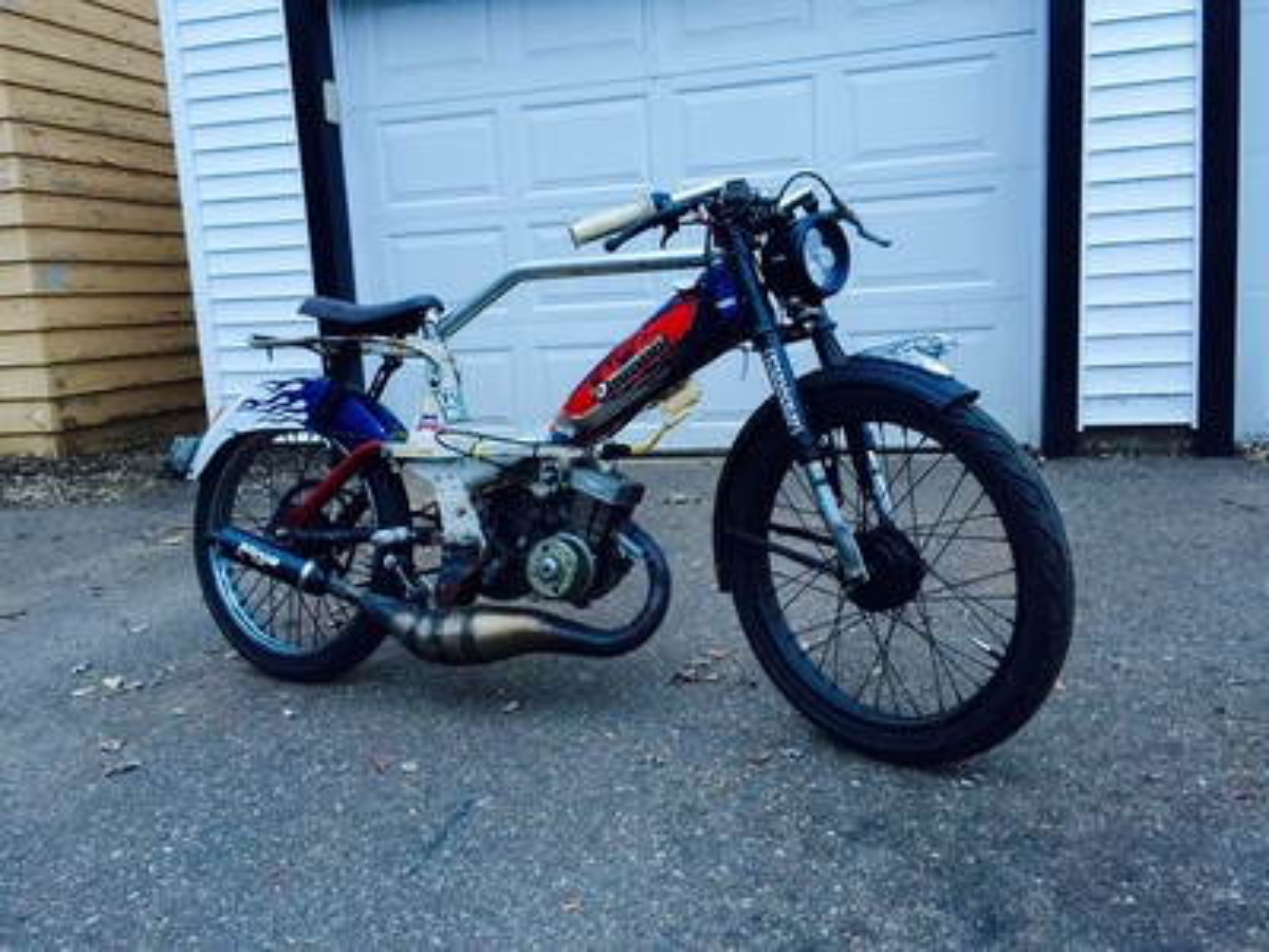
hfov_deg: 61.7
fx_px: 1063
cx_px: 634
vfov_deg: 48.2
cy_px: 476
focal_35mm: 29
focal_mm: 4.15
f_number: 2.2
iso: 100
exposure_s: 1/15
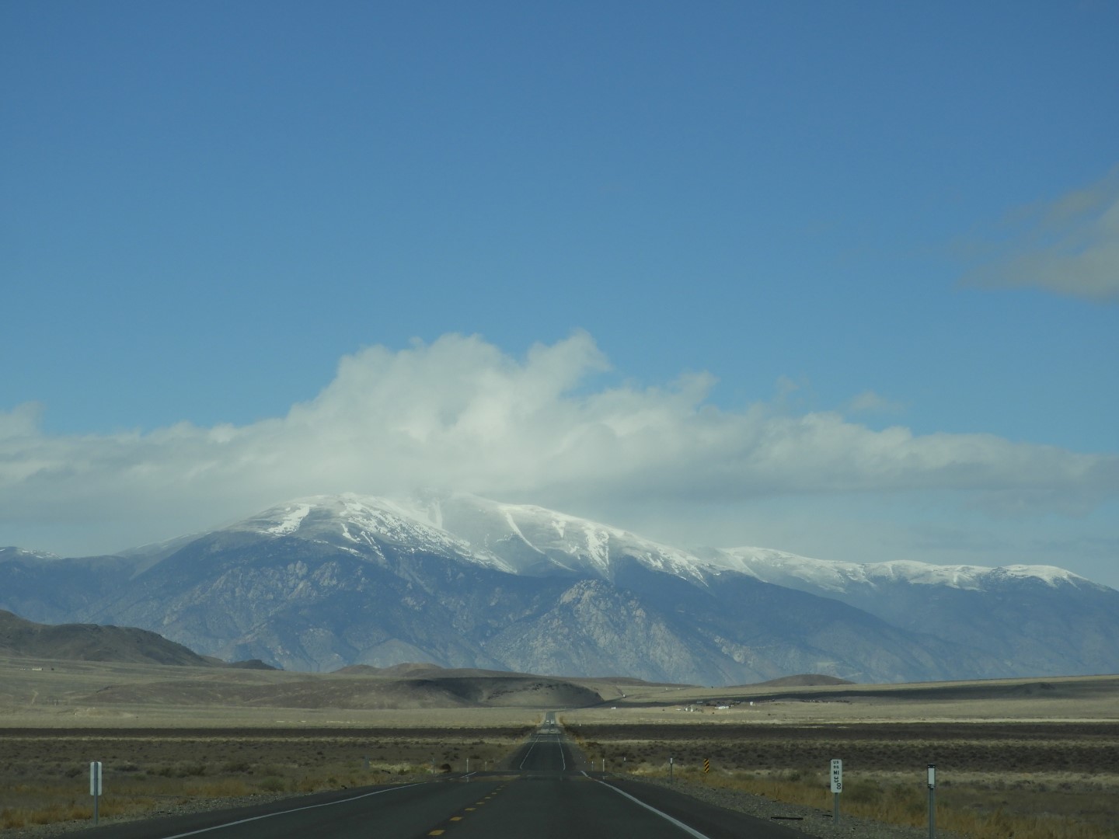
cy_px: 420
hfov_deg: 14.6
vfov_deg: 11.0
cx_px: 560
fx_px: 4364
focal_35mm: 135
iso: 100
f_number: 5
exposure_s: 1/1250
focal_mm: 24.2
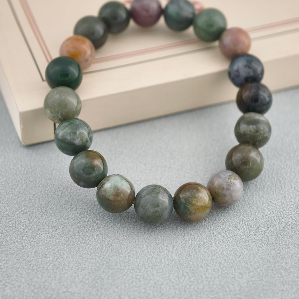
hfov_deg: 17.2
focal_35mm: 101
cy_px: 132
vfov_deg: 17.2
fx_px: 987
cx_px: 150
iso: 125
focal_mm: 22.48
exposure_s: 1/160
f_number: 2.67
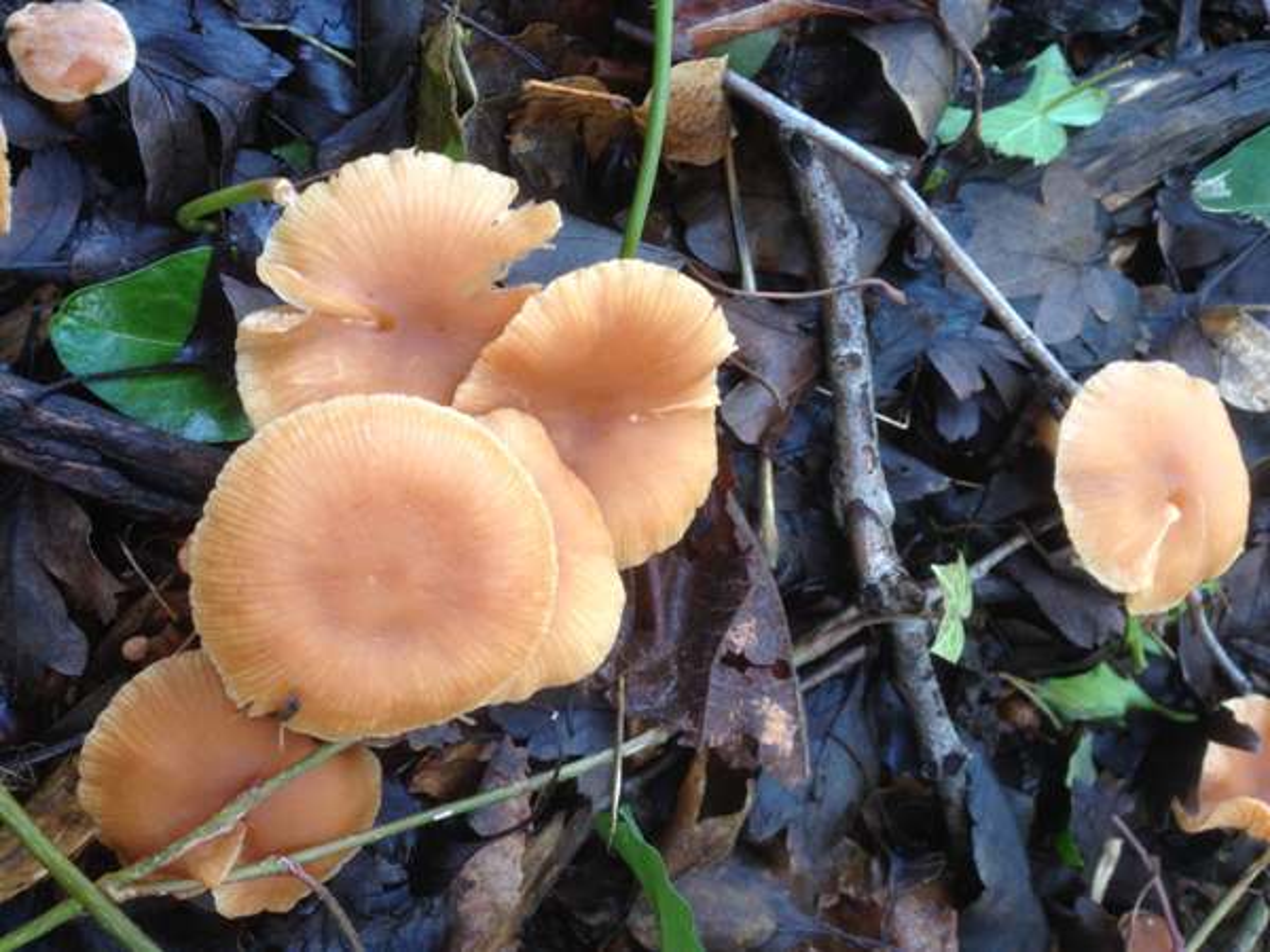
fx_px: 1211
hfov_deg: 55.4
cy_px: 476
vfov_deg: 42.9
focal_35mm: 33
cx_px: 635
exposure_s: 1/20
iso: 50
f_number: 2.4
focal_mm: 4.12
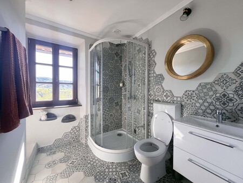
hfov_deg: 106.2
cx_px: 122
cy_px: 92
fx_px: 91
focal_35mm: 13
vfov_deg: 90.0
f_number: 1.8
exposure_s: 1/99
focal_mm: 1.57
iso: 125
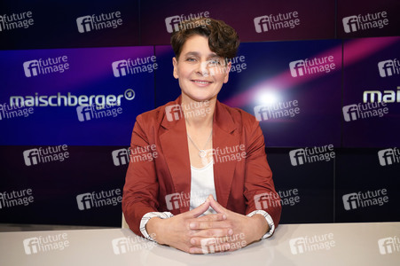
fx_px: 377
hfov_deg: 55.8
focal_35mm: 34
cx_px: 200
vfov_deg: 38.8
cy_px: 133
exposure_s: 1/125
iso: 2000
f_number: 5.6
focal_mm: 34
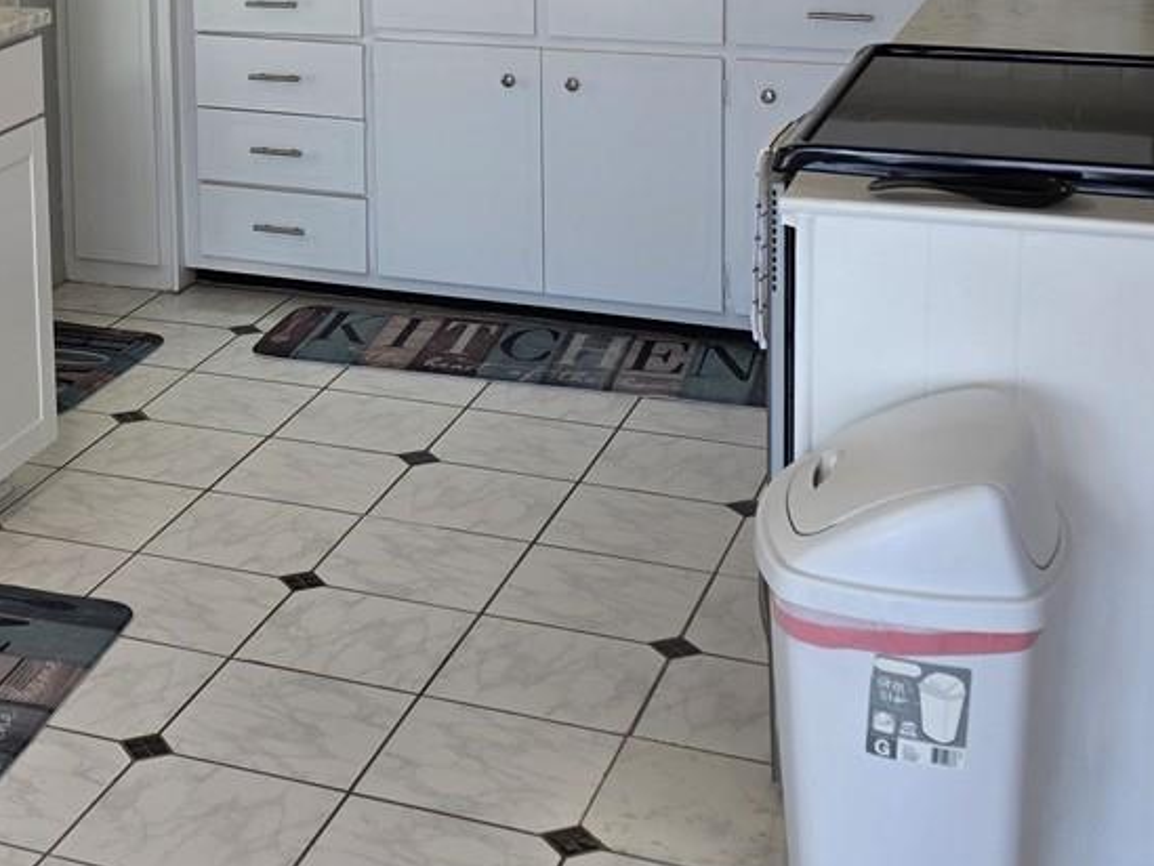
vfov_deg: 20.9
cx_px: 97
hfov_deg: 27.8
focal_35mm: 67
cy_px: -71
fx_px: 2234
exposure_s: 1/120
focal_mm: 6.3
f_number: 1.7
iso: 64
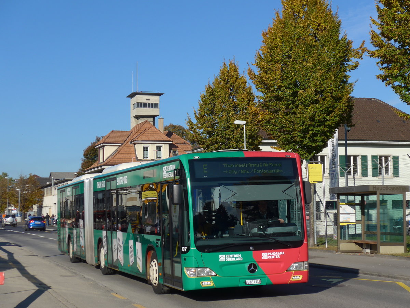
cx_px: 205
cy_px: 154
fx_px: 829
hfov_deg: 27.8
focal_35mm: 70
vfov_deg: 21.0
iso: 80
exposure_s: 1/1000
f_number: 4.1
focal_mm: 14.2
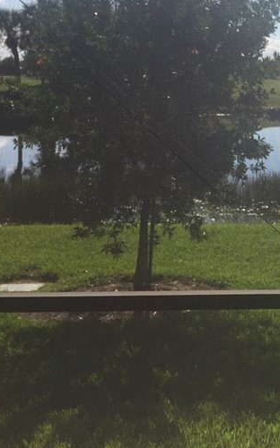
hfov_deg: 18.5
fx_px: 770
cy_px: 155
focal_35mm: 63
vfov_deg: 32.3
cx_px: 407
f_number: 2.2
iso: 32
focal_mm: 4.15
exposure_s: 1/2475
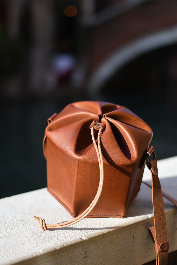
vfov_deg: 27.0
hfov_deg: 18.2
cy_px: 132
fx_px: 553
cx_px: 88
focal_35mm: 75
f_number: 1.8
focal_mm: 50
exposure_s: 1/8000
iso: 400
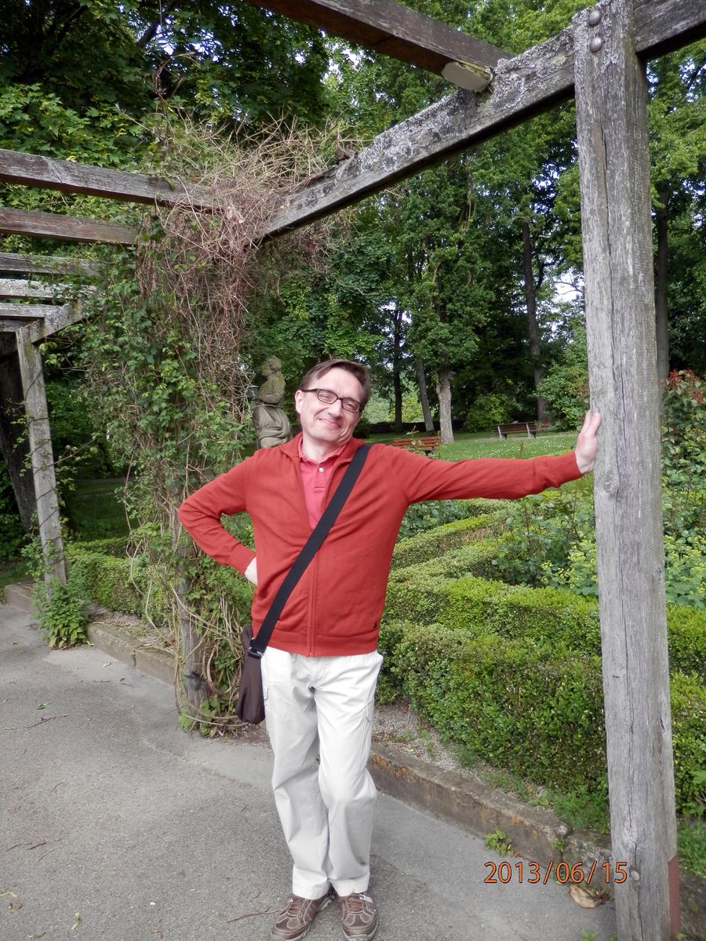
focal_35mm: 25
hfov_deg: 54.9
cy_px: 470
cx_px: 353
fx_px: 680
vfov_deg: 69.4
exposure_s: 1/320
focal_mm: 4.5
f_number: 3
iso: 80
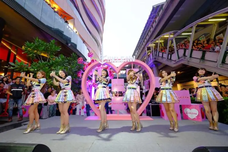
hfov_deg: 100.4
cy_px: 76
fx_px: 95
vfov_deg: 77.3
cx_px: 114
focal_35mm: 15
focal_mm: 10
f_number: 4
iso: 3200
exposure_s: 1/80
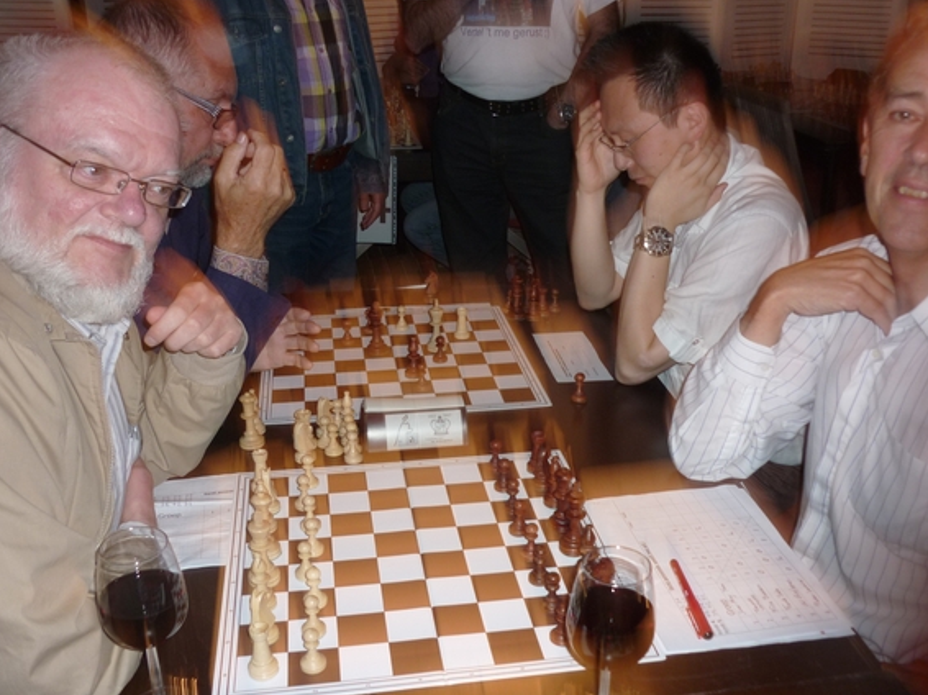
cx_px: 469
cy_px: 366
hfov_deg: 52.6
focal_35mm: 35
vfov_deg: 40.7
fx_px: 938
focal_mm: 5.5
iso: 100
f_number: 2.8
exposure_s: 1/8
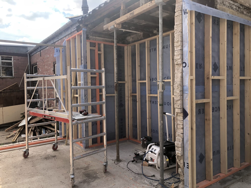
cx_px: 126
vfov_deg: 49.7
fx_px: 203
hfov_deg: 63.4
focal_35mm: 28
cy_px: 94
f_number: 1.8
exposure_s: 1/444
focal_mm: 4
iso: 20
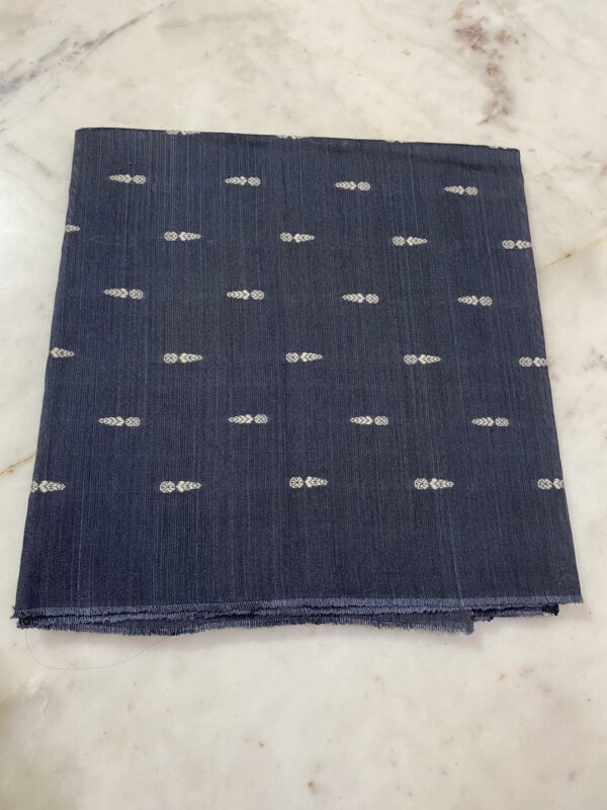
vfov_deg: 67.3
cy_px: 405
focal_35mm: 26
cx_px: 304
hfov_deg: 53.1
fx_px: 608
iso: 200
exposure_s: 1/50
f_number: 1.8
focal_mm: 4.25
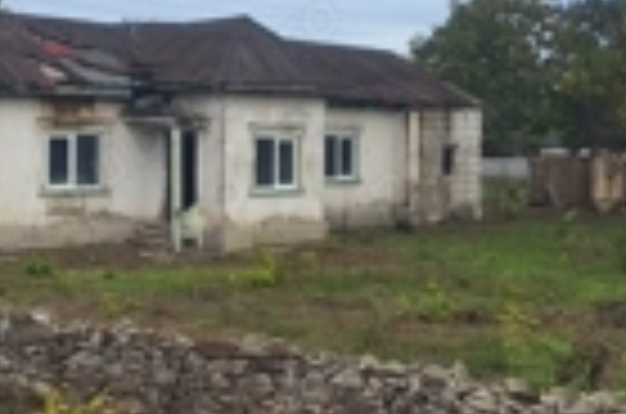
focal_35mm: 69
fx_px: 1197
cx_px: 351
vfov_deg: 19.6
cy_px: 180
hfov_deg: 29.3
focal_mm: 5.54
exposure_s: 1/2506
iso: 40
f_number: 1.8
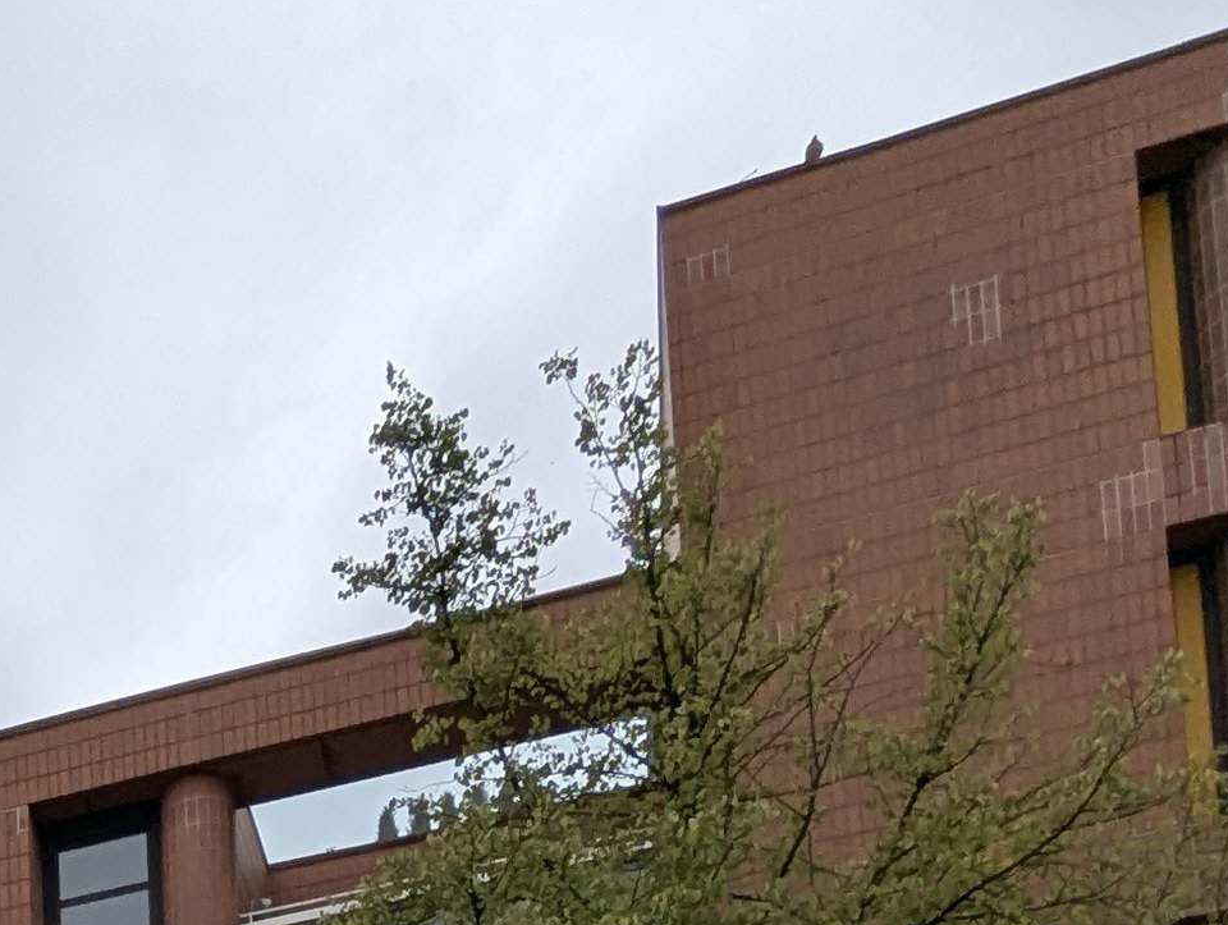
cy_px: 1920
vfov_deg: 16.1
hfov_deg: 23.6
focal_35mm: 68
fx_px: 2416
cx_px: -546
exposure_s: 1/616
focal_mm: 2.35
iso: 49
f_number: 2.2
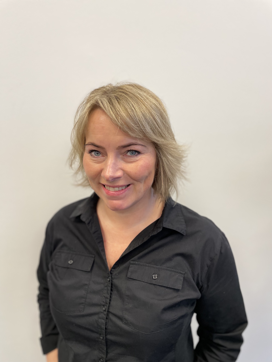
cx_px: 136
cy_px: 181
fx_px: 272
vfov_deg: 67.3
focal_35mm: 26
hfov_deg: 53.1
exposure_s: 1/100
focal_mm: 4.2
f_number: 1.6
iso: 125
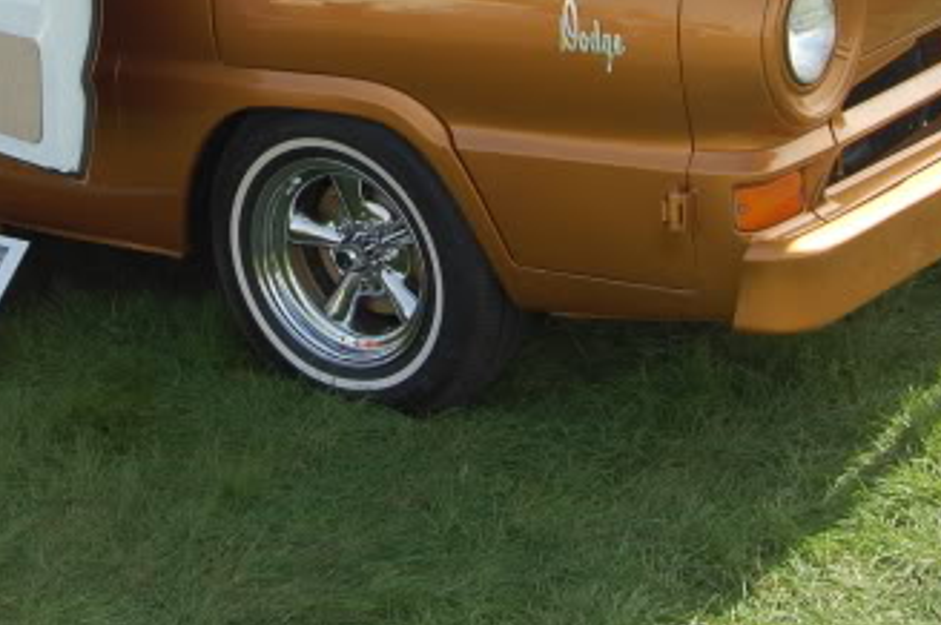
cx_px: 153
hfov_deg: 27.1
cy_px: -73
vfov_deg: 17.9
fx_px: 1906
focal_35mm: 73
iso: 200
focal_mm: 20
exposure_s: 1/200
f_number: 8
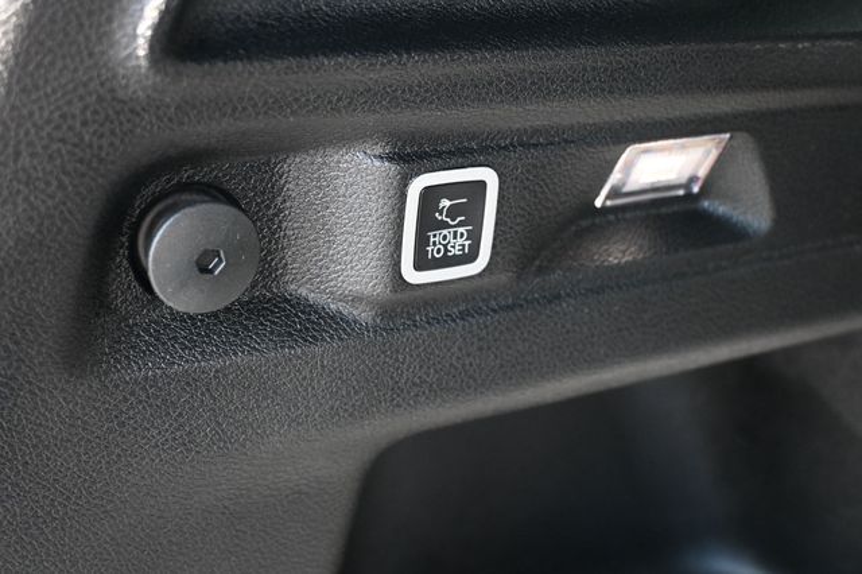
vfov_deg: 30.8
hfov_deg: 45.0
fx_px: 1041
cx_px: 431
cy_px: 287
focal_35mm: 44
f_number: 4.8
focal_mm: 29
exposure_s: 1/125
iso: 2000
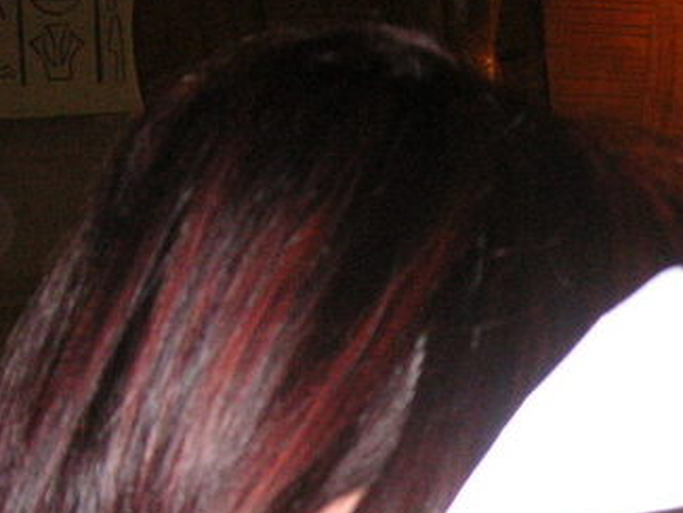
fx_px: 1796
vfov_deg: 16.0
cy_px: 484
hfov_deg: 21.2
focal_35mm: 91
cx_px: 588
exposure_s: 1/45
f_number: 2.8
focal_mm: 6.1
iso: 160
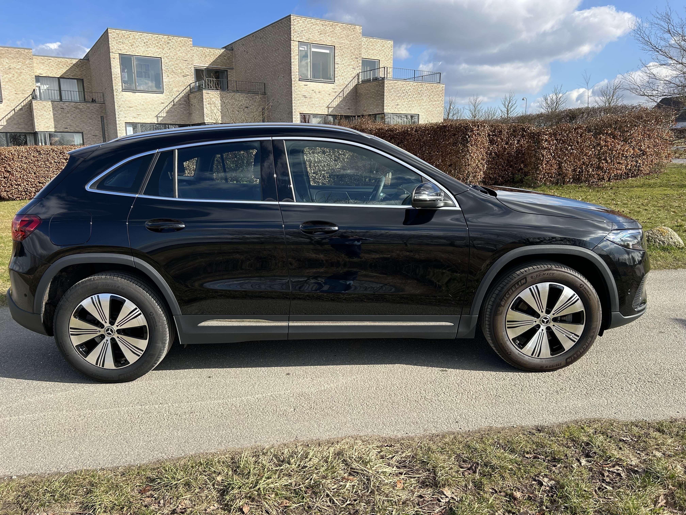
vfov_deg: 53.1
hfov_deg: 67.3
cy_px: 258
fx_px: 515
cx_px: 343
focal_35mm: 26
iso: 50
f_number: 1.5
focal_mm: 5.7
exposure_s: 1/2123
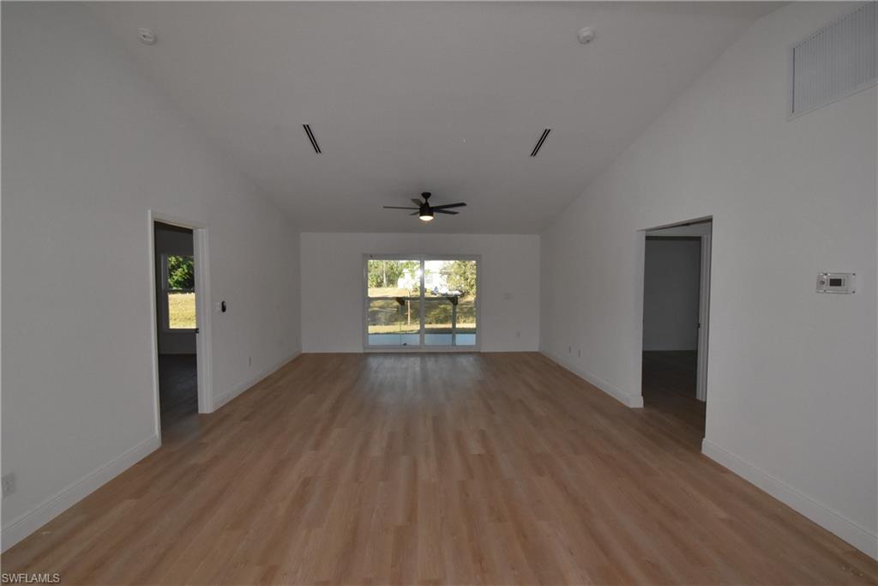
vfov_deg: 77.3
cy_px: 293
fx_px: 366
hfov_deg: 100.4
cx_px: 439
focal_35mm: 15
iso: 1600
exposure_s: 1/200
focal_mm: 10
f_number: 16
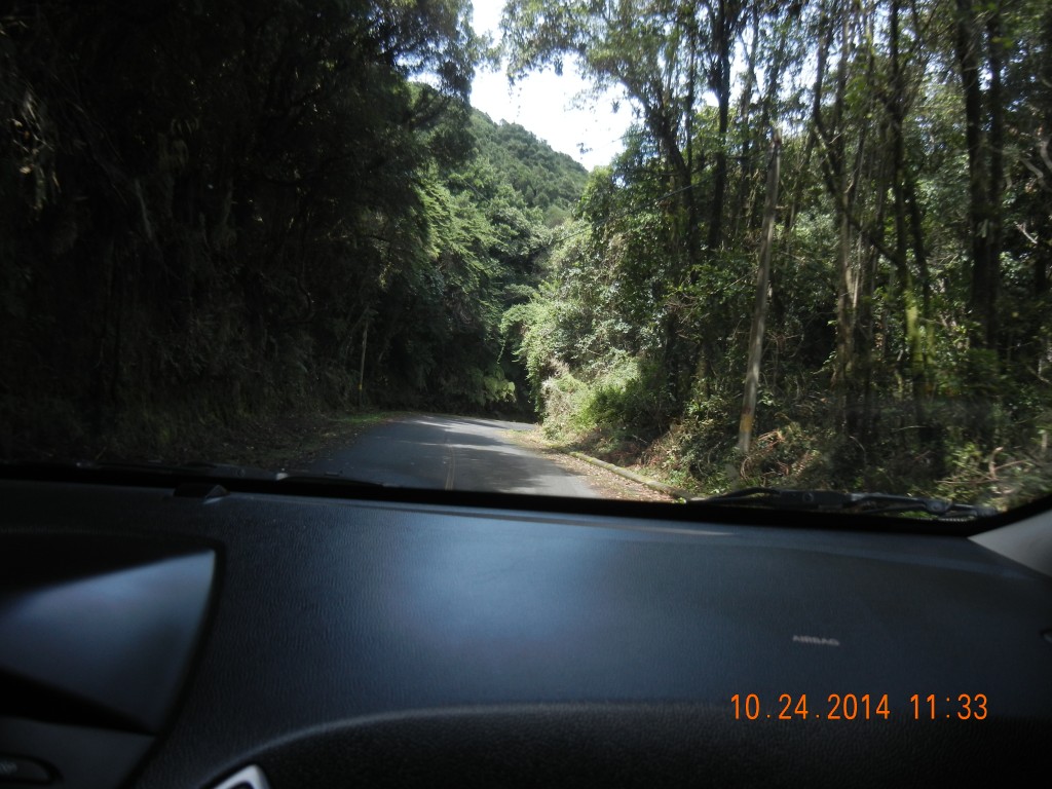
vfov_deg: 46.8
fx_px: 912
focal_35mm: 30
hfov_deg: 60.0
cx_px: 526
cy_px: 394
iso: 160
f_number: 3.5
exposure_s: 1/200
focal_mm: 5.4
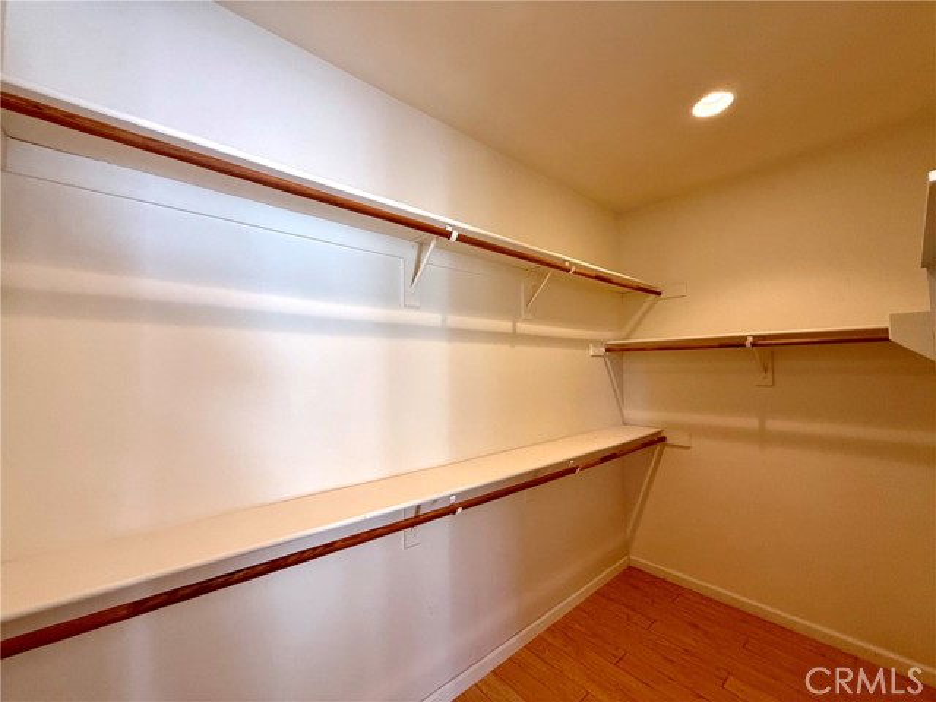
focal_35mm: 14
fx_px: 379
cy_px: 351
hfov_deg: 102.1
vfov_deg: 85.7
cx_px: 468
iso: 320
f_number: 2.2
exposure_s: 1/120
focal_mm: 2.22
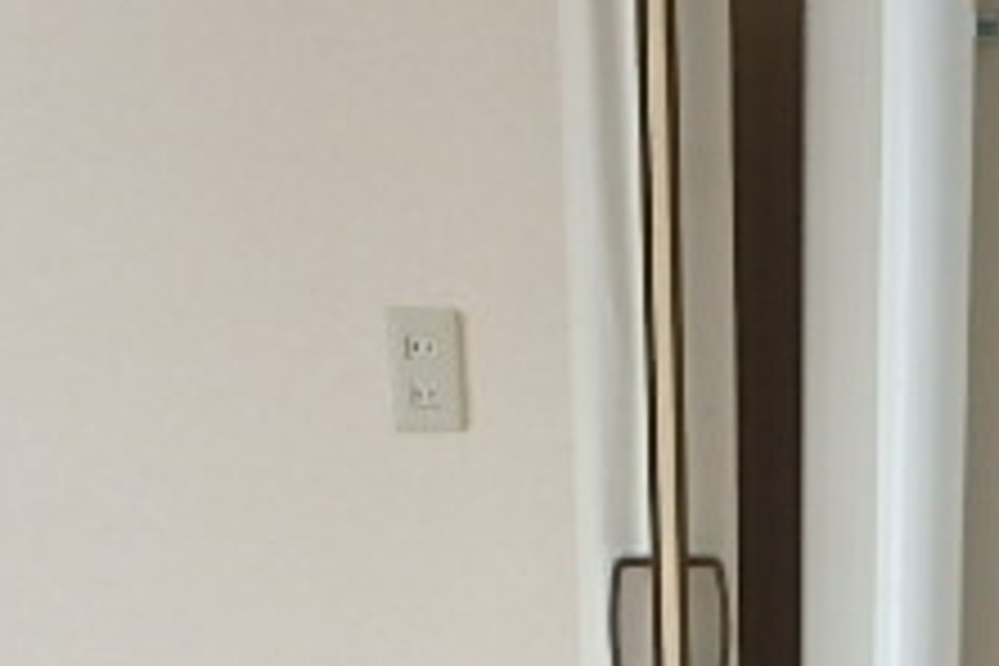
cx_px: 1138
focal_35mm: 63
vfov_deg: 20.1
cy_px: 828
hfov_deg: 28.5
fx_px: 1748
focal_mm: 3.7
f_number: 3.5
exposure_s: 1/60
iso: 200
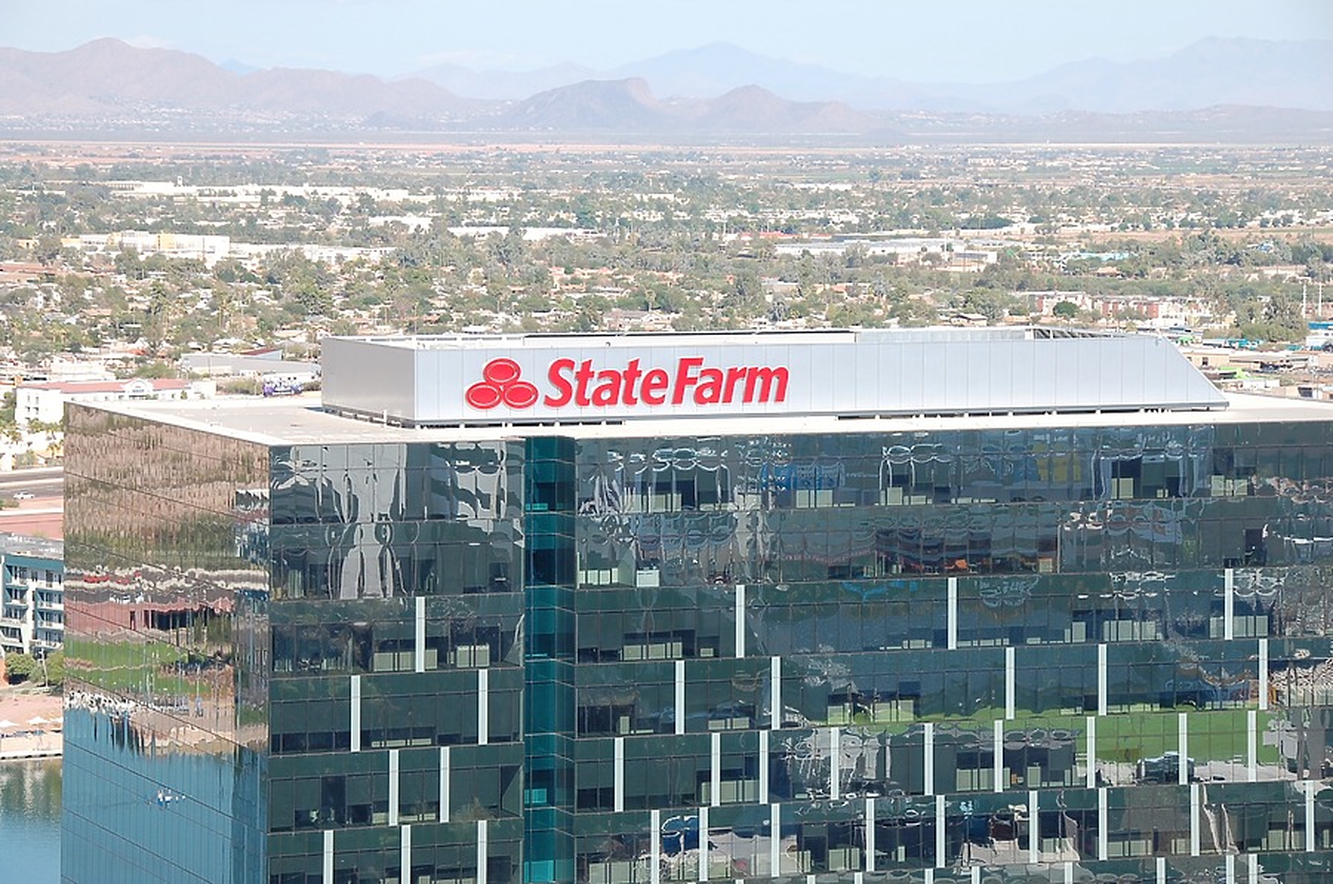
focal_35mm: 123
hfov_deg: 16.7
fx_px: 4547
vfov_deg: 11.1
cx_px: 666
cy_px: 442
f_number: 10
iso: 200
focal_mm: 82
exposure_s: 1/250
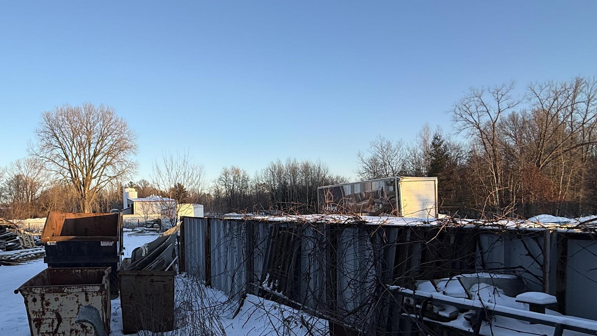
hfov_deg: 71.3
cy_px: 224
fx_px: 396
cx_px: 186
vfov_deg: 45.3
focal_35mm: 25
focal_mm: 2.22
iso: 50
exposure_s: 1/451
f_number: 2.2
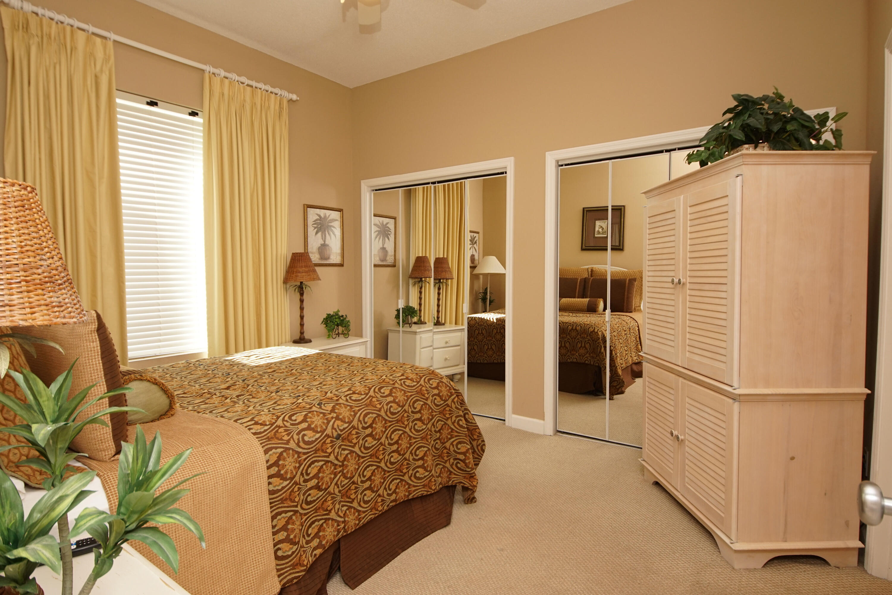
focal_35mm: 18
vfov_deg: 67.4
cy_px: 298
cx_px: 446
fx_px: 446
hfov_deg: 90.0
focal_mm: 12
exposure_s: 1/60
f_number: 4.5
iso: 640
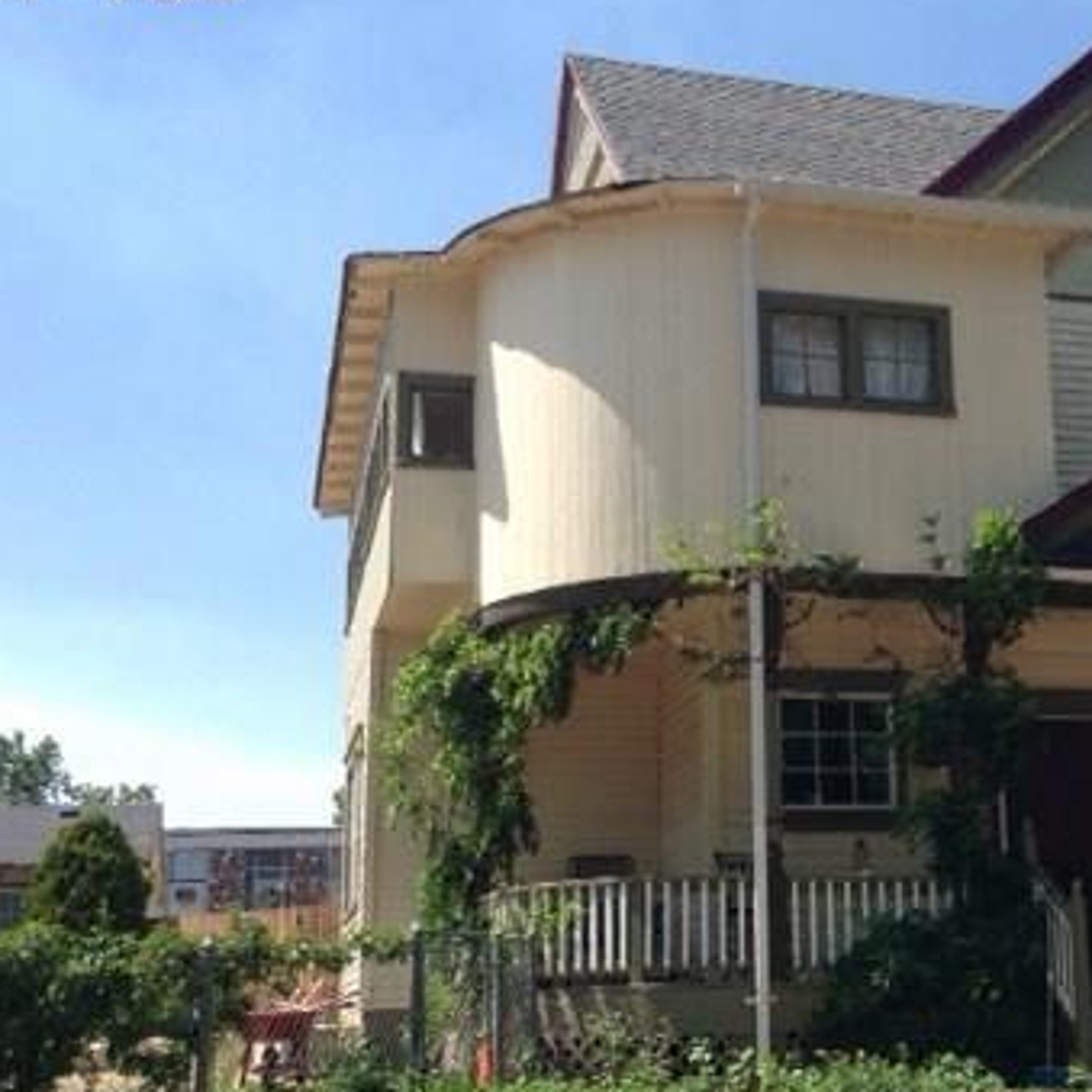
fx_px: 1963
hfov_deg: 30.4
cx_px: 863
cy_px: 651
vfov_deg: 31.0
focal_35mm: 55
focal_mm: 4.13
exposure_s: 1/935
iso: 50
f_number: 2.4
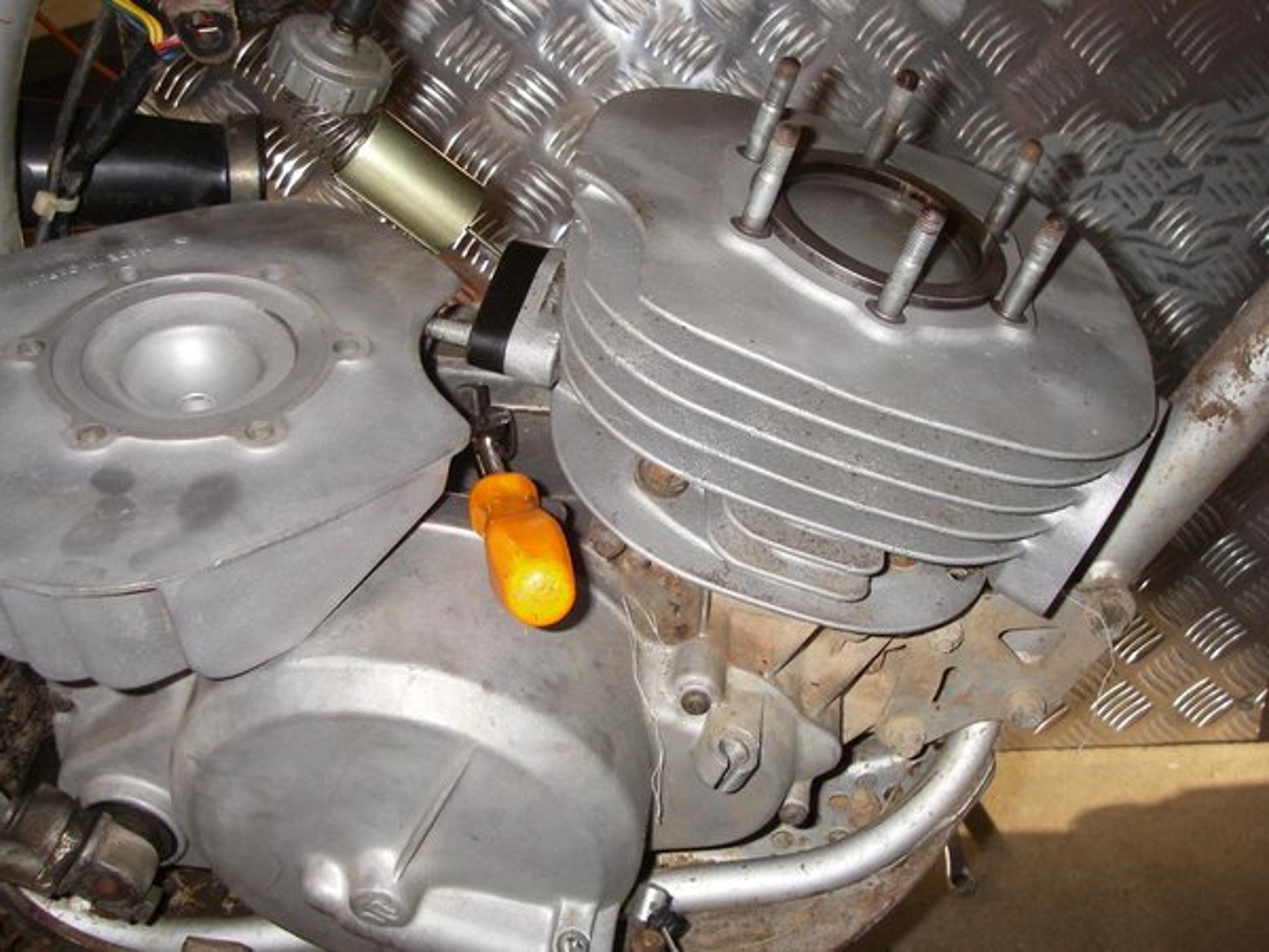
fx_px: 1393
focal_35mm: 38
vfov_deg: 37.7
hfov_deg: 49.0
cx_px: 634
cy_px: 476
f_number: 3.3
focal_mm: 6.3
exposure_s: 1/40
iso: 160
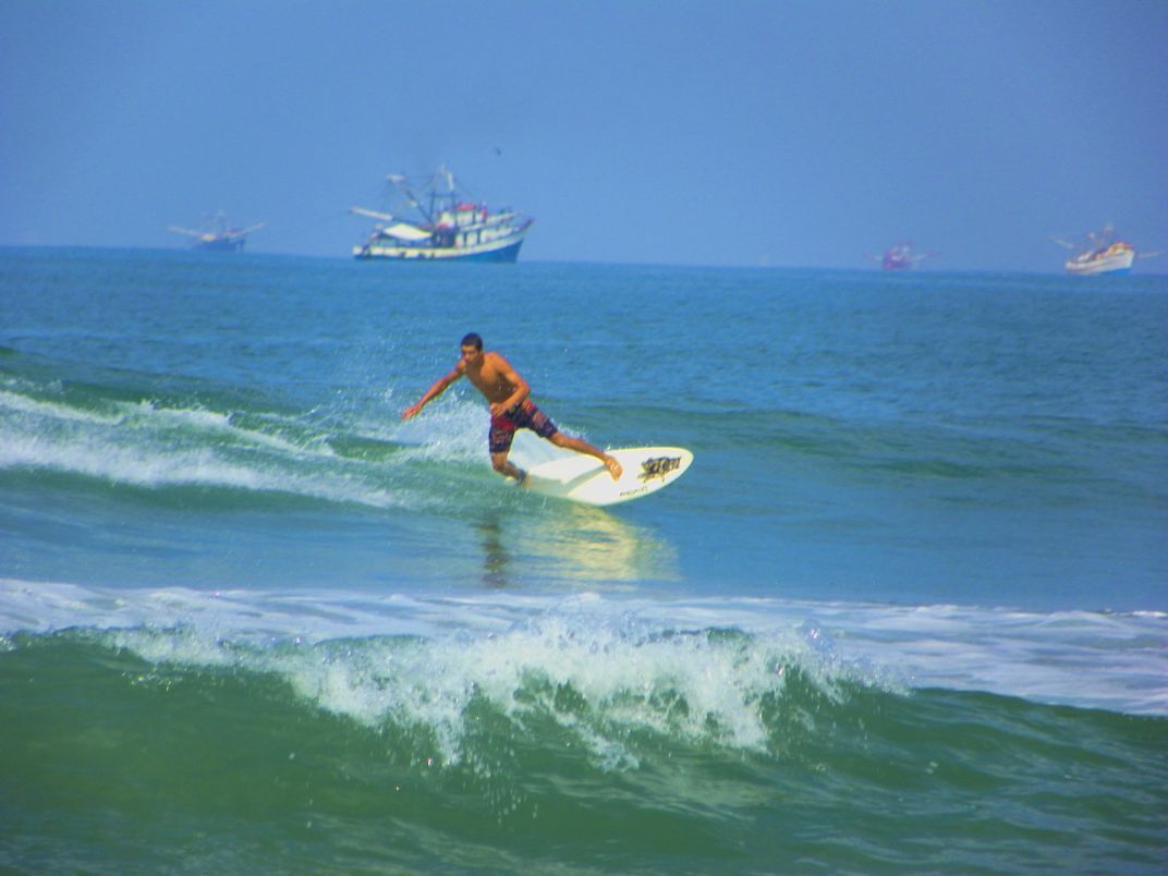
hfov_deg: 2.9
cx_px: 584
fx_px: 22809
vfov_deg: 2.2
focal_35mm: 676
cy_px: 438
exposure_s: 1/500
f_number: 5
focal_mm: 119.6
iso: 64
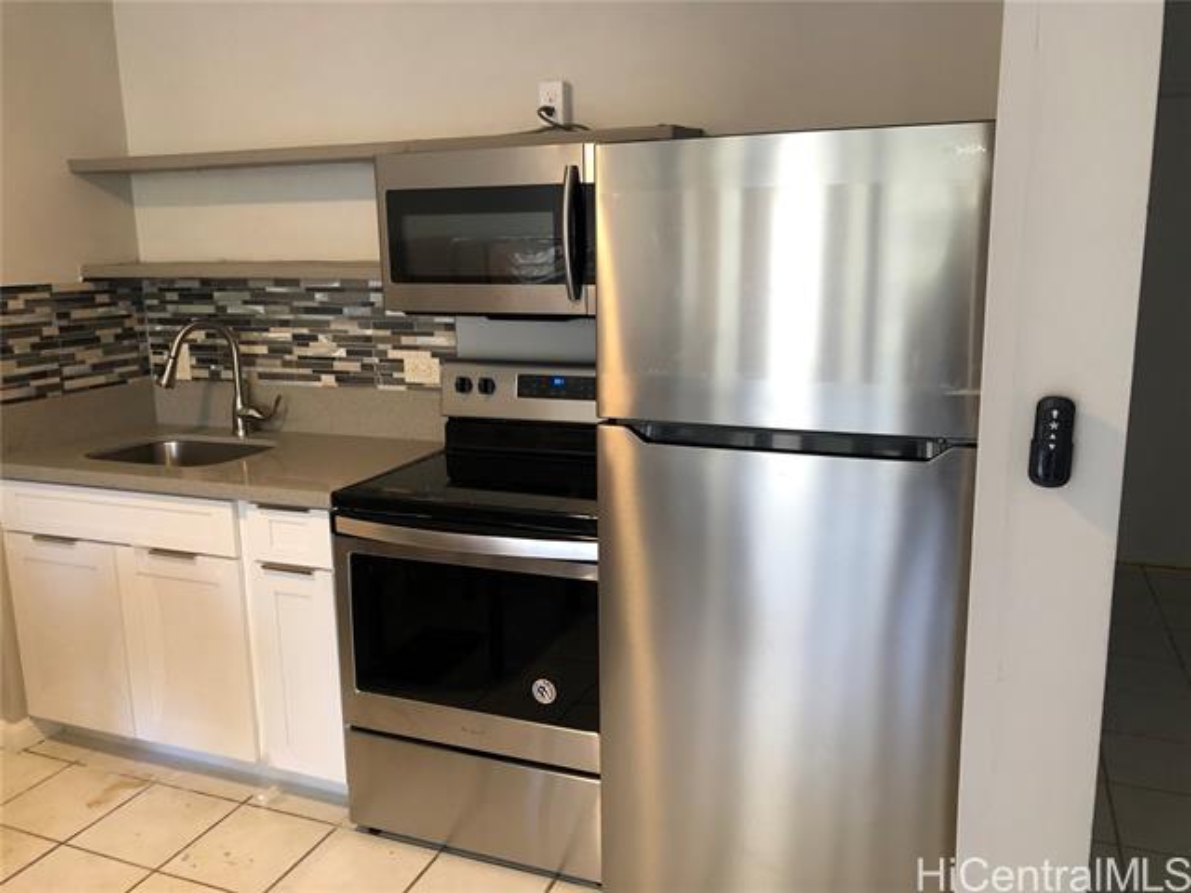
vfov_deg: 49.7
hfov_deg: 63.4
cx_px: 596
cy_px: 446
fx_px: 963
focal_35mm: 28
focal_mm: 4
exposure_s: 1/15
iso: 64
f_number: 1.8
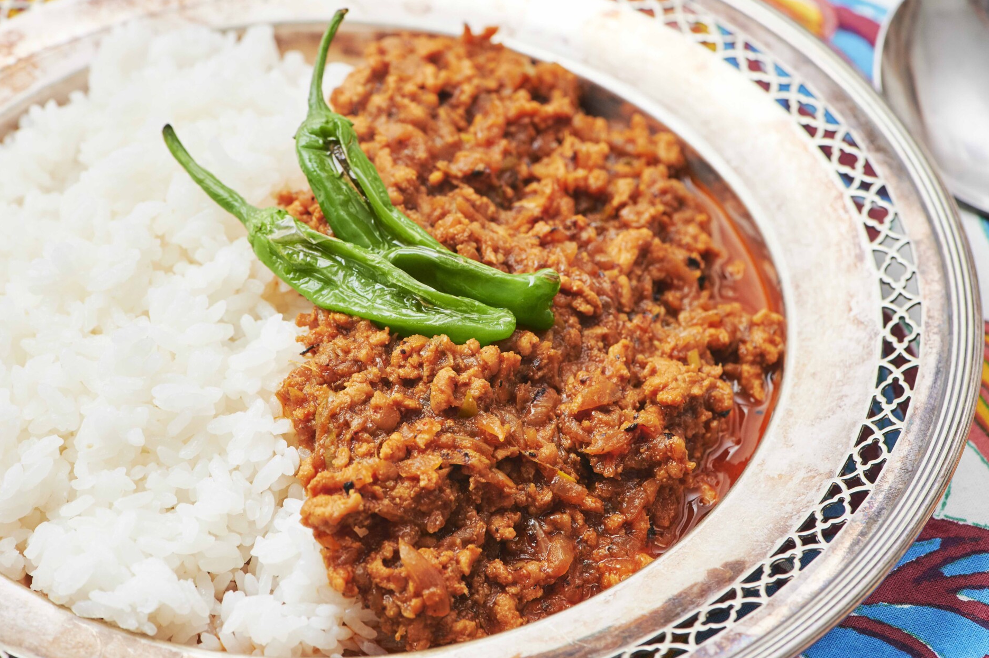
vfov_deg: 11.9
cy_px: 325
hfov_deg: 17.8
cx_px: 515
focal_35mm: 115
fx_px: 3157
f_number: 11
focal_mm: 105
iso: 800
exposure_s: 1/160
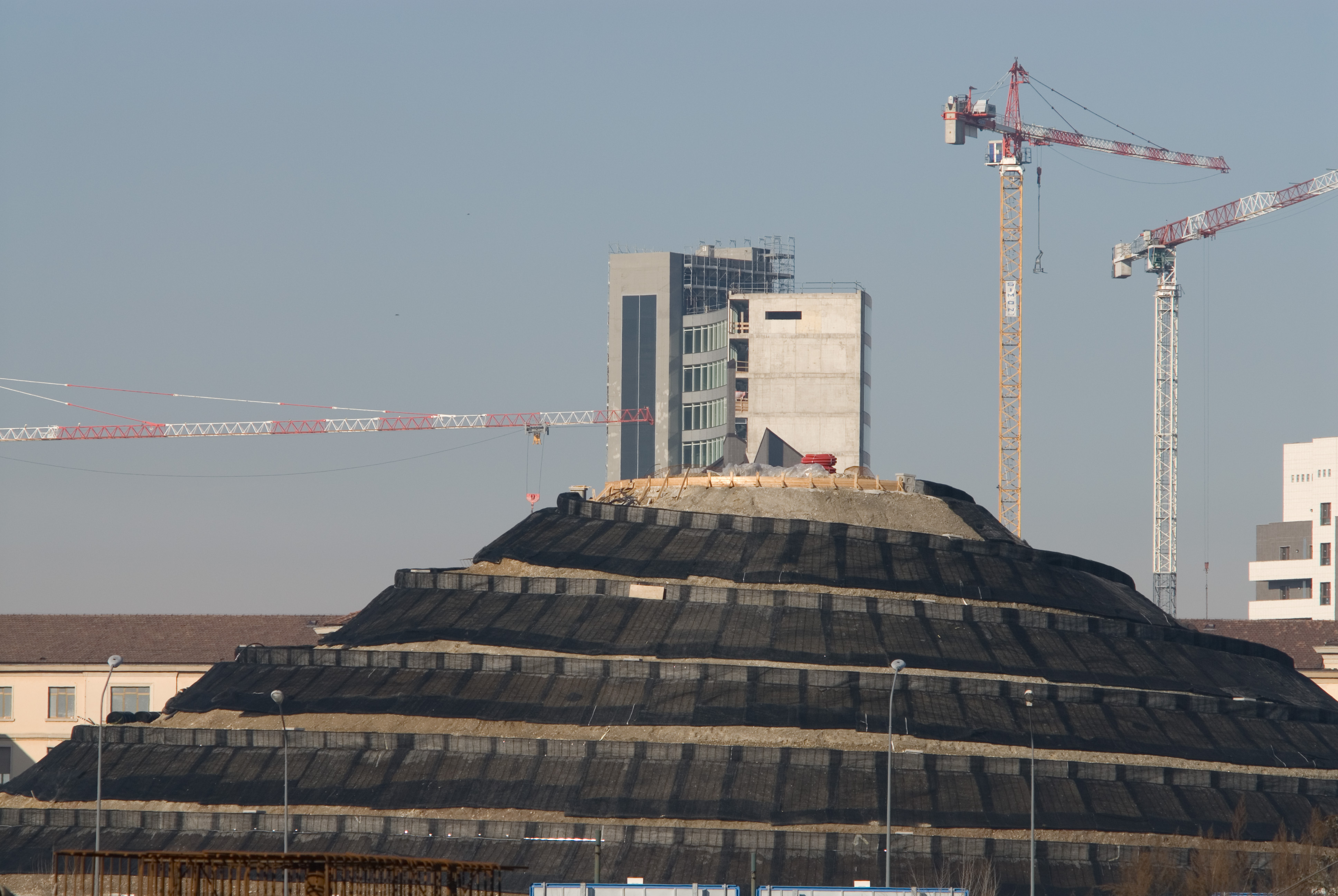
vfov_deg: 5.9
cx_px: 669
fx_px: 8652
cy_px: 448
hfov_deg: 8.8
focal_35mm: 232
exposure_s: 1/320
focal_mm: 155
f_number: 8
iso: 100
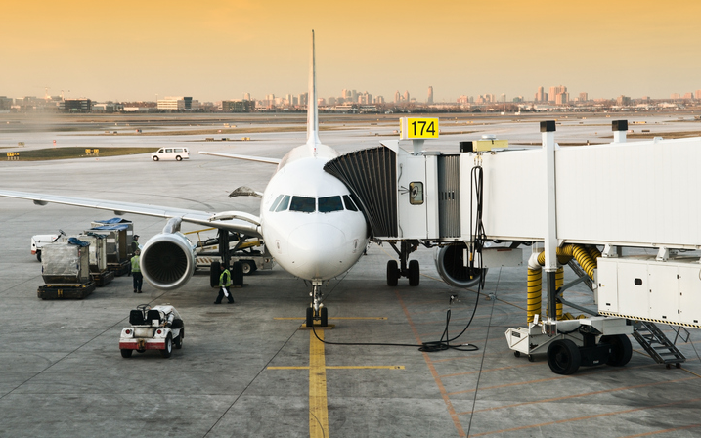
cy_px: 216
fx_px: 1328
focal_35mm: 70
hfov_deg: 29.6
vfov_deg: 18.7
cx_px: 352
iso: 400
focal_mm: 45
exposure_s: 1/60
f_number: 5
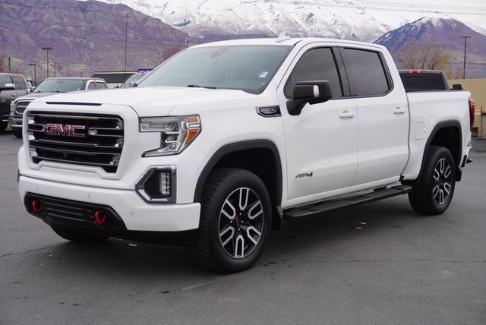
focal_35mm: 52
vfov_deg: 25.8
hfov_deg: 37.8
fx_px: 709
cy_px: 162
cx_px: 243
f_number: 7.1
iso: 100
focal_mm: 35
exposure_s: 1/80
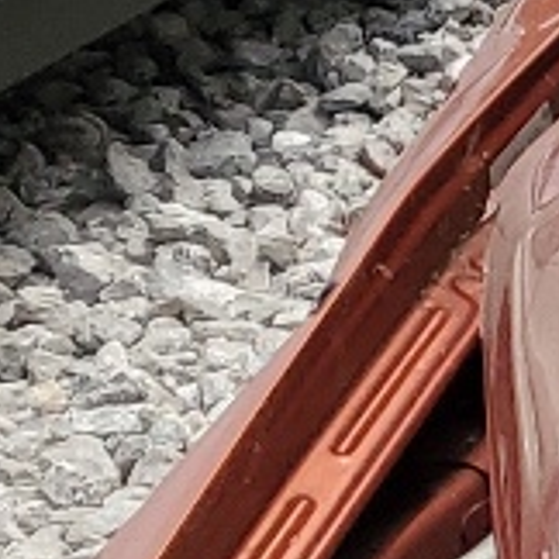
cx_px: 2626
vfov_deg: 7.5
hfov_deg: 5.8
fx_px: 4147
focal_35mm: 227
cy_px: 959
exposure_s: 1/2500
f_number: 1.5
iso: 50
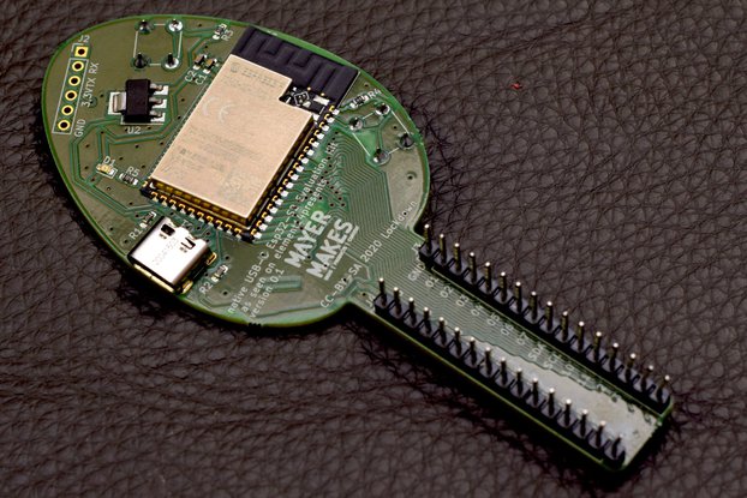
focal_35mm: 75
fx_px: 1557
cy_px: 249
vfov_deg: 18.2
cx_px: 374
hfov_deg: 27.0
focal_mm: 50
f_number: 11
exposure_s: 1/10
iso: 400
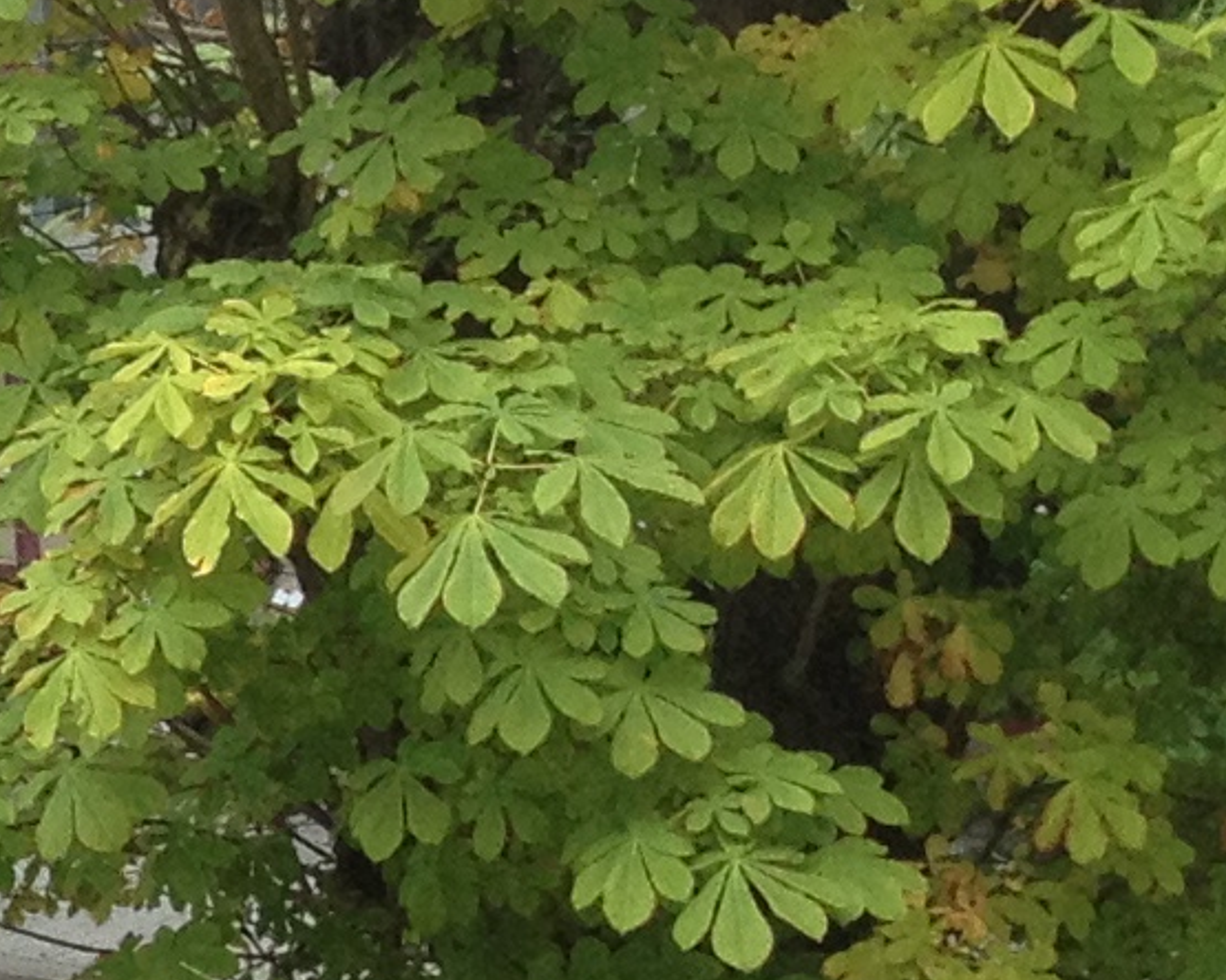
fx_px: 7293
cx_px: -1953
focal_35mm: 201
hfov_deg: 8.6
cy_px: 673
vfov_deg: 7.7
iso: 80
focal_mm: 4.28
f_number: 2.4
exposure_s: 1/120
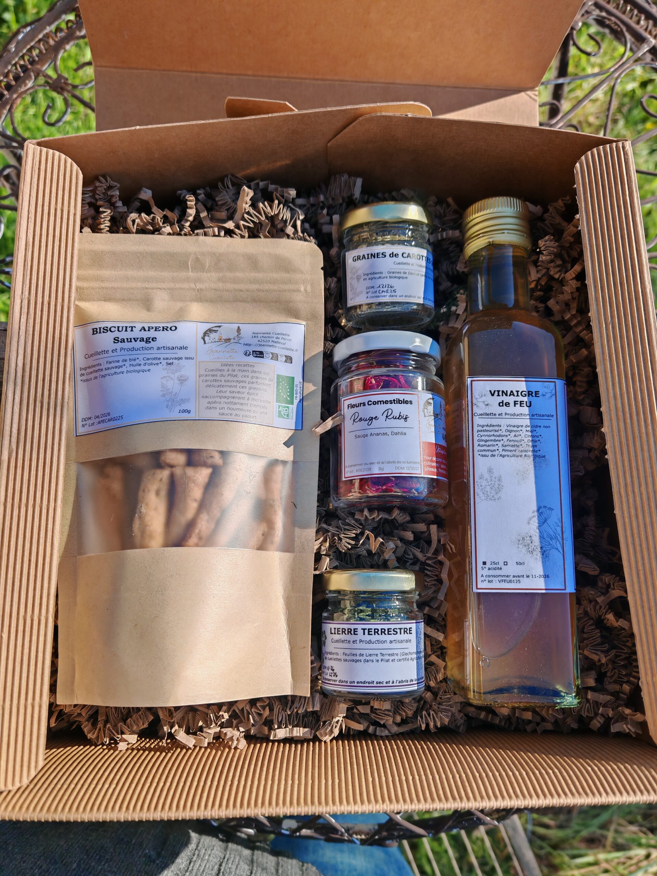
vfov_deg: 65.3
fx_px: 683
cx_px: 328
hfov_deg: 51.4
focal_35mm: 27
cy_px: 438
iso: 50
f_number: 1.9
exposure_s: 1/850
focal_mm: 6.67
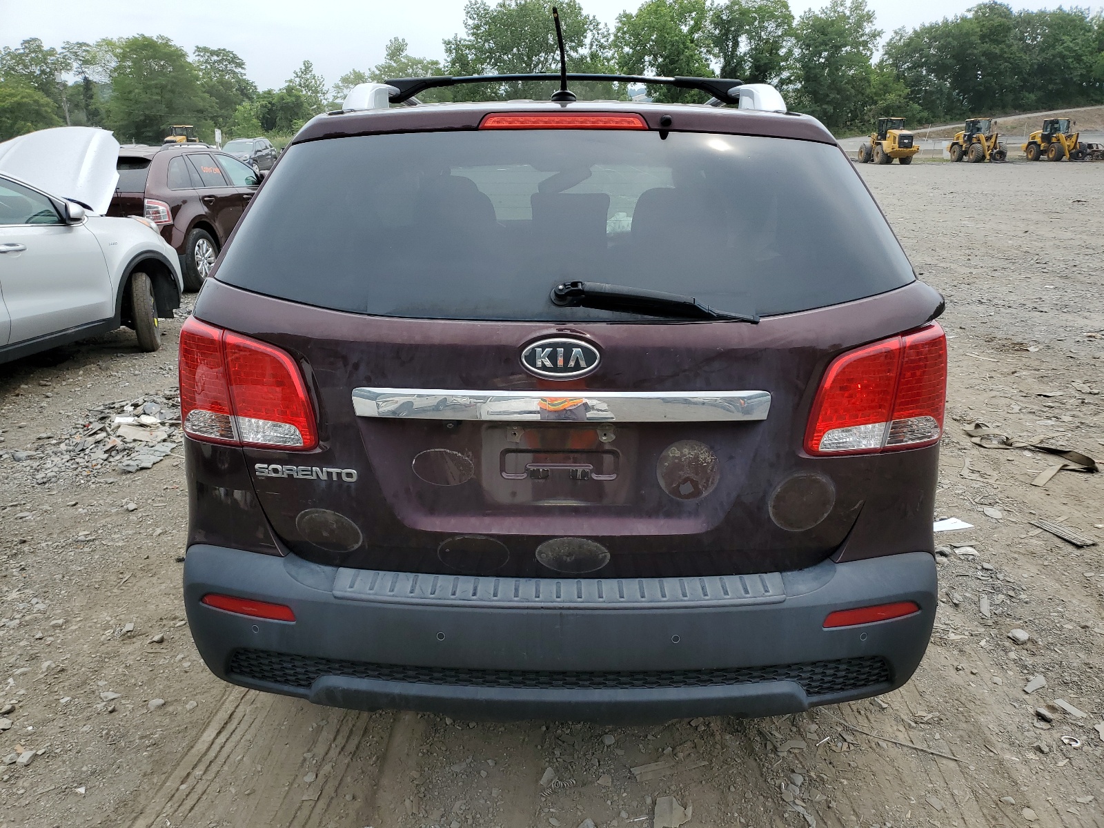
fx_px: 829
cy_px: 414
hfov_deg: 67.3
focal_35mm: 26
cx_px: 552
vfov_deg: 53.1
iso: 50
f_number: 1.5
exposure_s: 1/2000
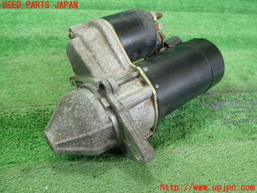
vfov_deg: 46.8
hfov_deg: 60.0
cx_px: 128
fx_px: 223
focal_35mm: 30
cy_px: 96
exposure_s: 1/125
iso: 320
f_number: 2.3
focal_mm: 5.5
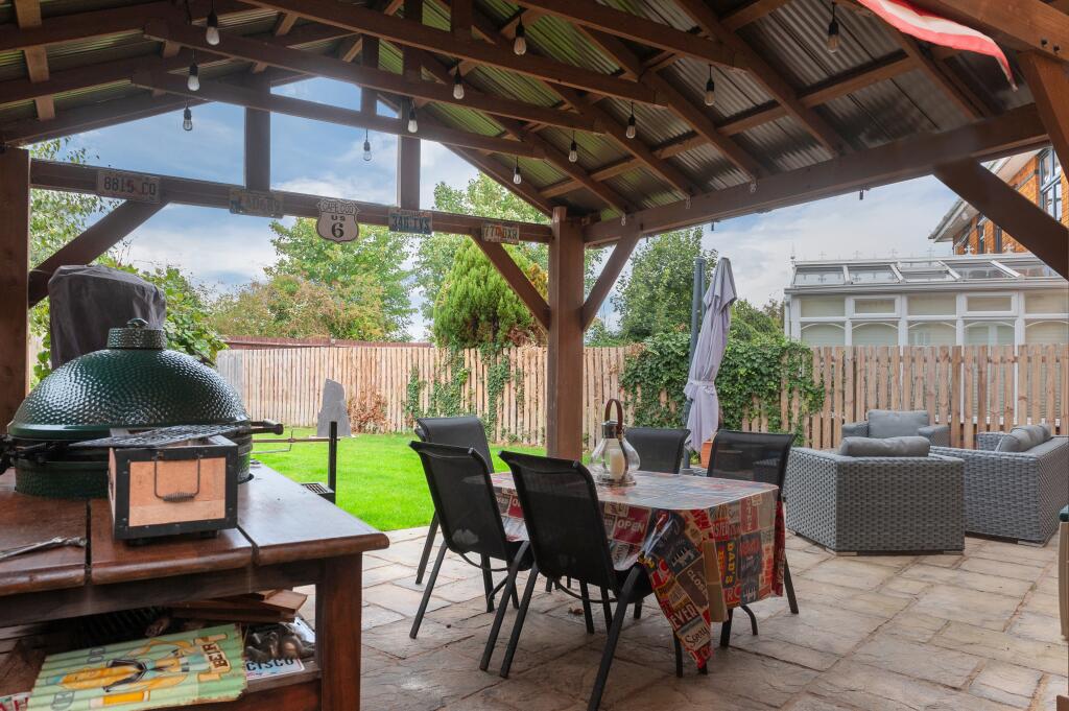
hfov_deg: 73.8
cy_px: 356
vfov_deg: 53.1
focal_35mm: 24
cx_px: 534
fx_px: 712
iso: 640
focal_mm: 24
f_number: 9
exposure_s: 1/60
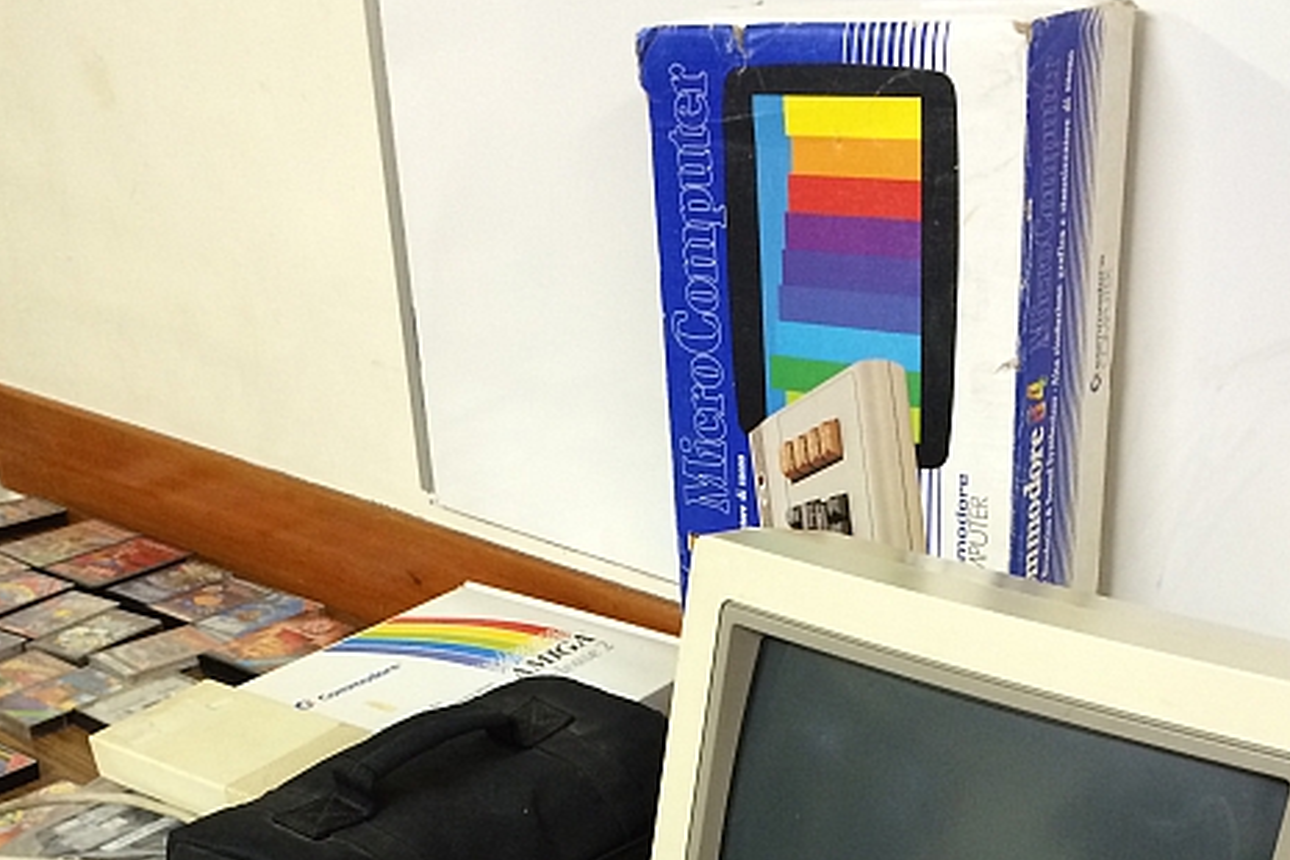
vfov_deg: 24.9
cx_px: 652
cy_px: 910
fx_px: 1827
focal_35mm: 51
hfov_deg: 38.9
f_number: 2.2
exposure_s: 1/33
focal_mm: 4.12
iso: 160
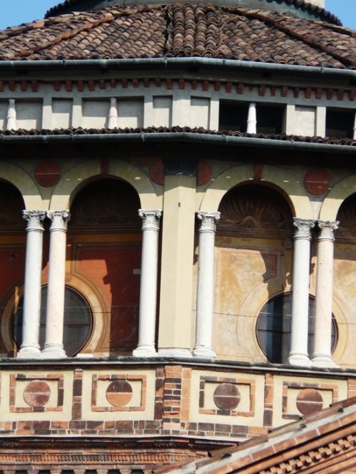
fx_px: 6909
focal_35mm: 504
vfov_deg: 3.9
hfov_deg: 3.0
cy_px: 237
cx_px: 178
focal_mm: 82.8
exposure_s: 1/400
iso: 100
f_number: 5.6
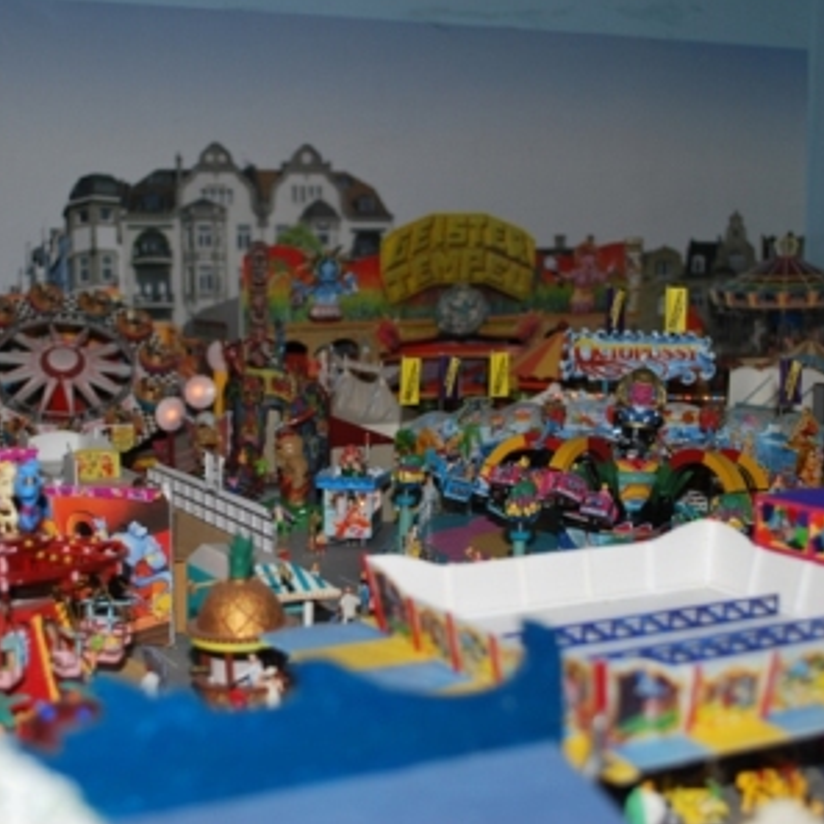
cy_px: 411
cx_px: 380
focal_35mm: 54
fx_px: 1454
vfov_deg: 31.6
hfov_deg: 31.6
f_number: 4.5
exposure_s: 1/125
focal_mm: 28
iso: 100
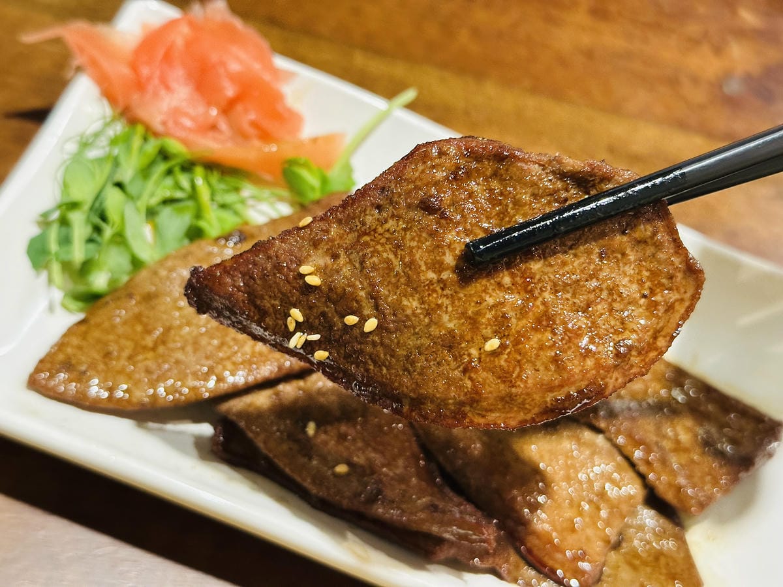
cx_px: 392
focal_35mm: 48
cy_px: 294
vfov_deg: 30.3
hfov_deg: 39.7
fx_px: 1086
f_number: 1.78
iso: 500
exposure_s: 1/40
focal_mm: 6.86
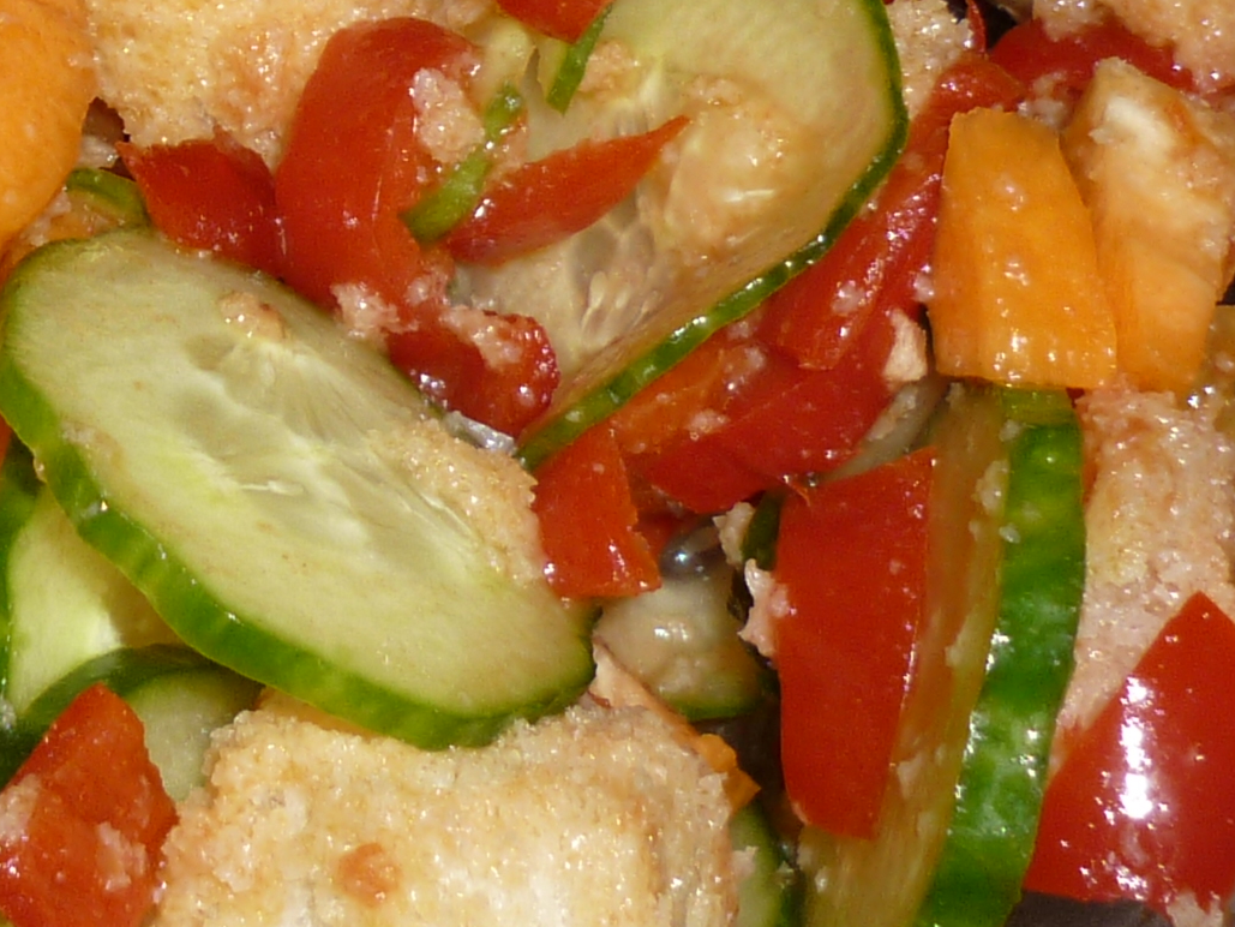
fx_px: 4175
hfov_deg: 16.4
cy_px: -219
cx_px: -80
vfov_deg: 12.3
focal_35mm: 117
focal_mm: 5.5
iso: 100
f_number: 2.8
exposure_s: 1/60
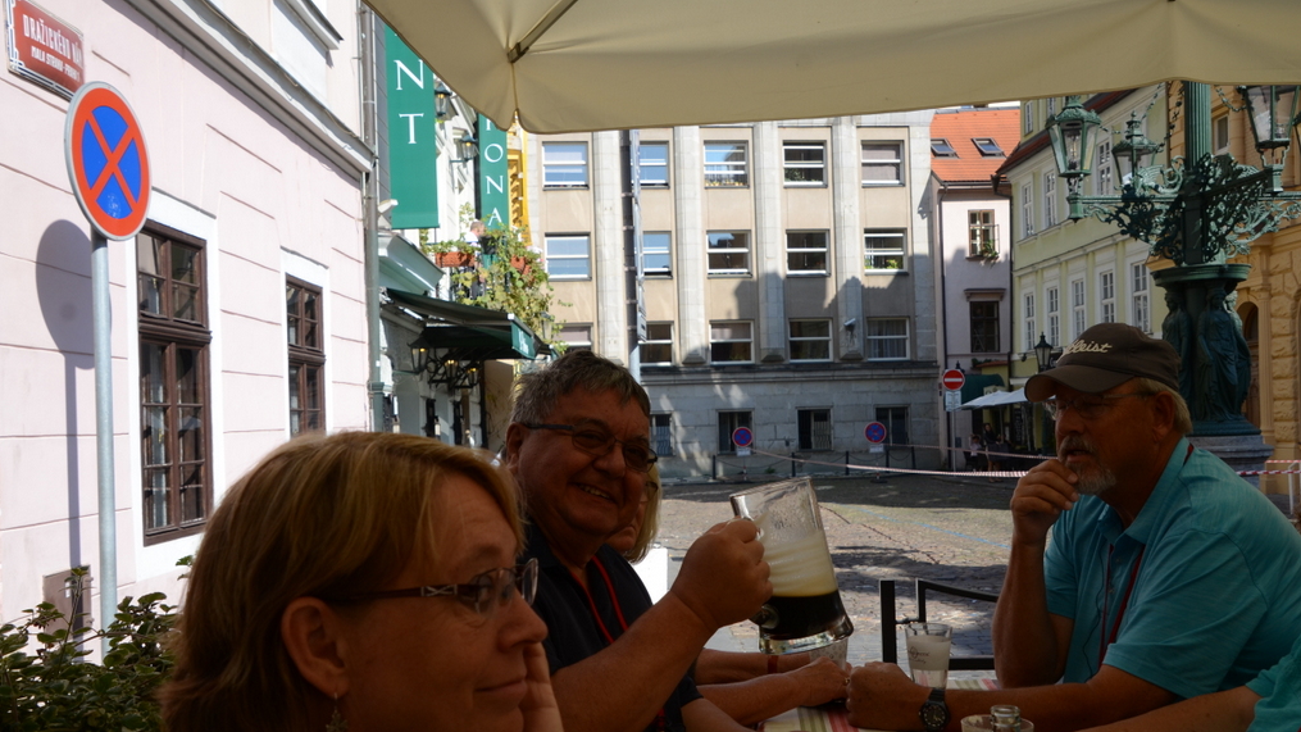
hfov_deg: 52.8
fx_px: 1311
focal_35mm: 38
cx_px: 654
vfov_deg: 31.2
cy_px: 392
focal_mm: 24
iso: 200
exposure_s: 1/320
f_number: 9
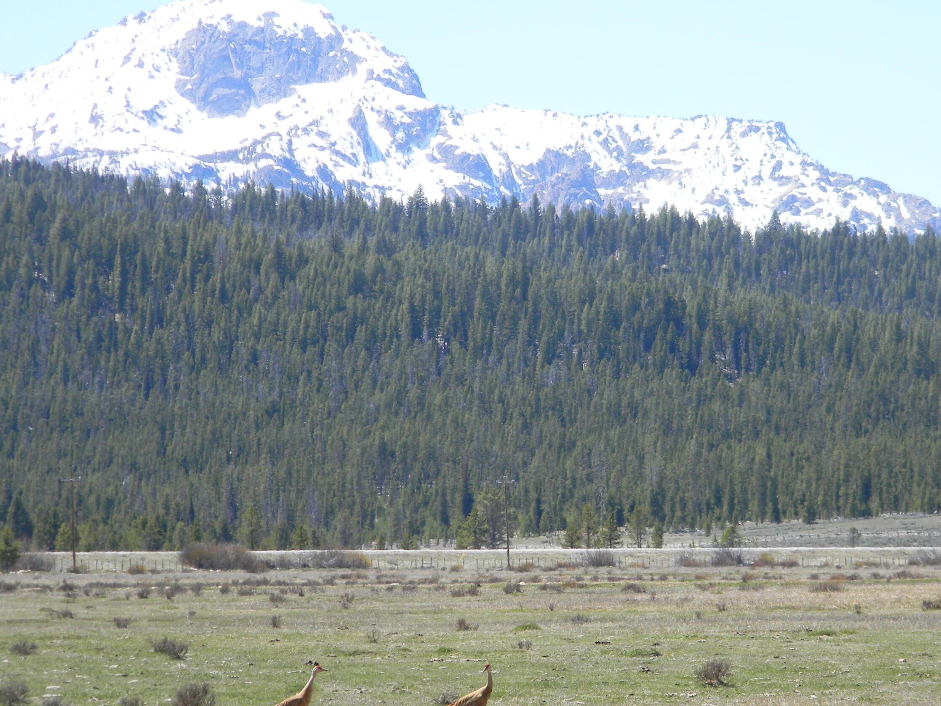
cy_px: 426
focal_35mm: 199
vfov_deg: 7.5
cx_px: 551
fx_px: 5409
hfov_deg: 9.9
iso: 80
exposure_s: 1/263
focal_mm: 26.8
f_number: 5
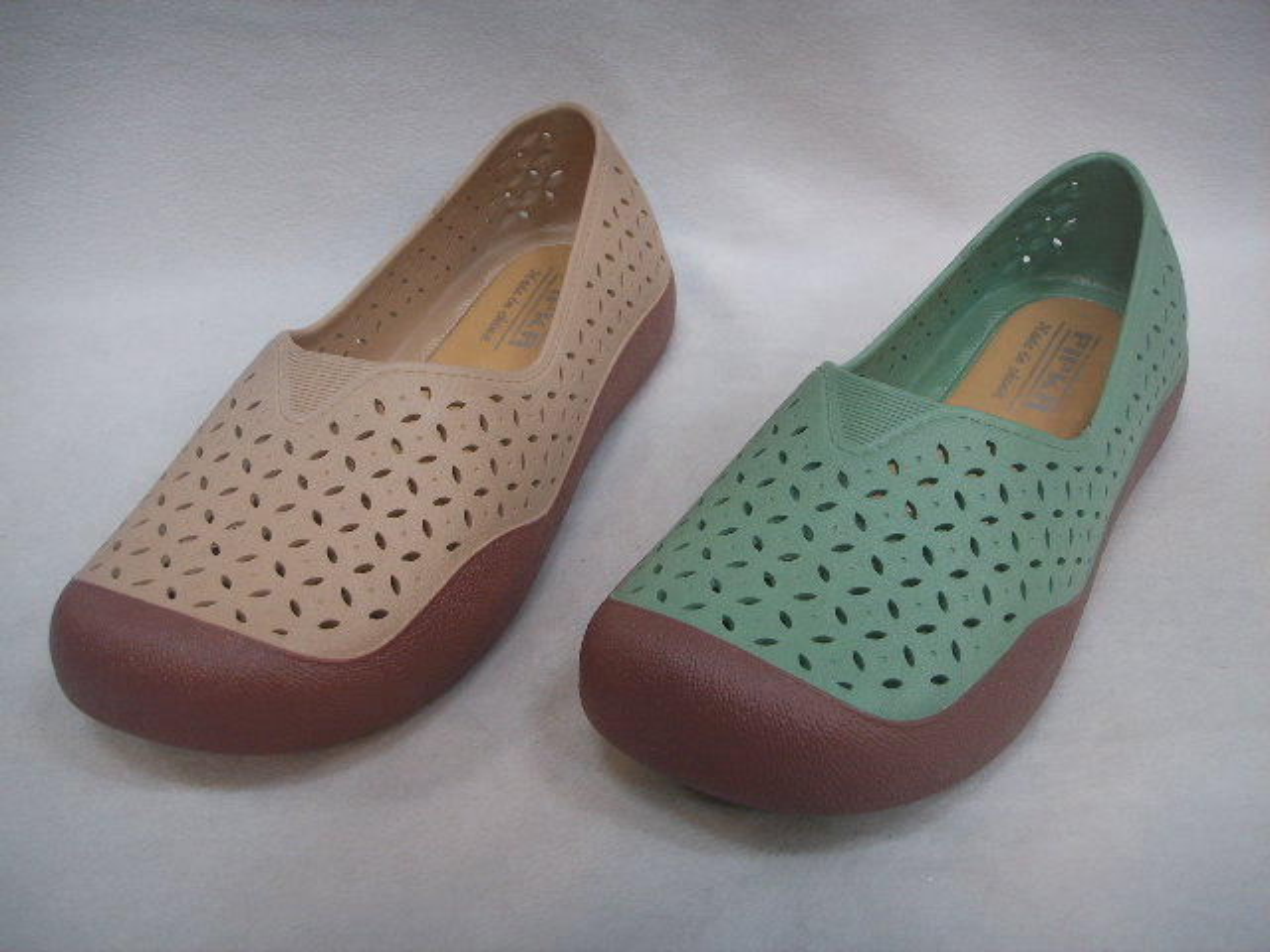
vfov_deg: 36.8
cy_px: 476
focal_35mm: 39
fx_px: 1431
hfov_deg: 47.9
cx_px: 635
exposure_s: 1/15
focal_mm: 6.6
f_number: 3.5
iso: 63
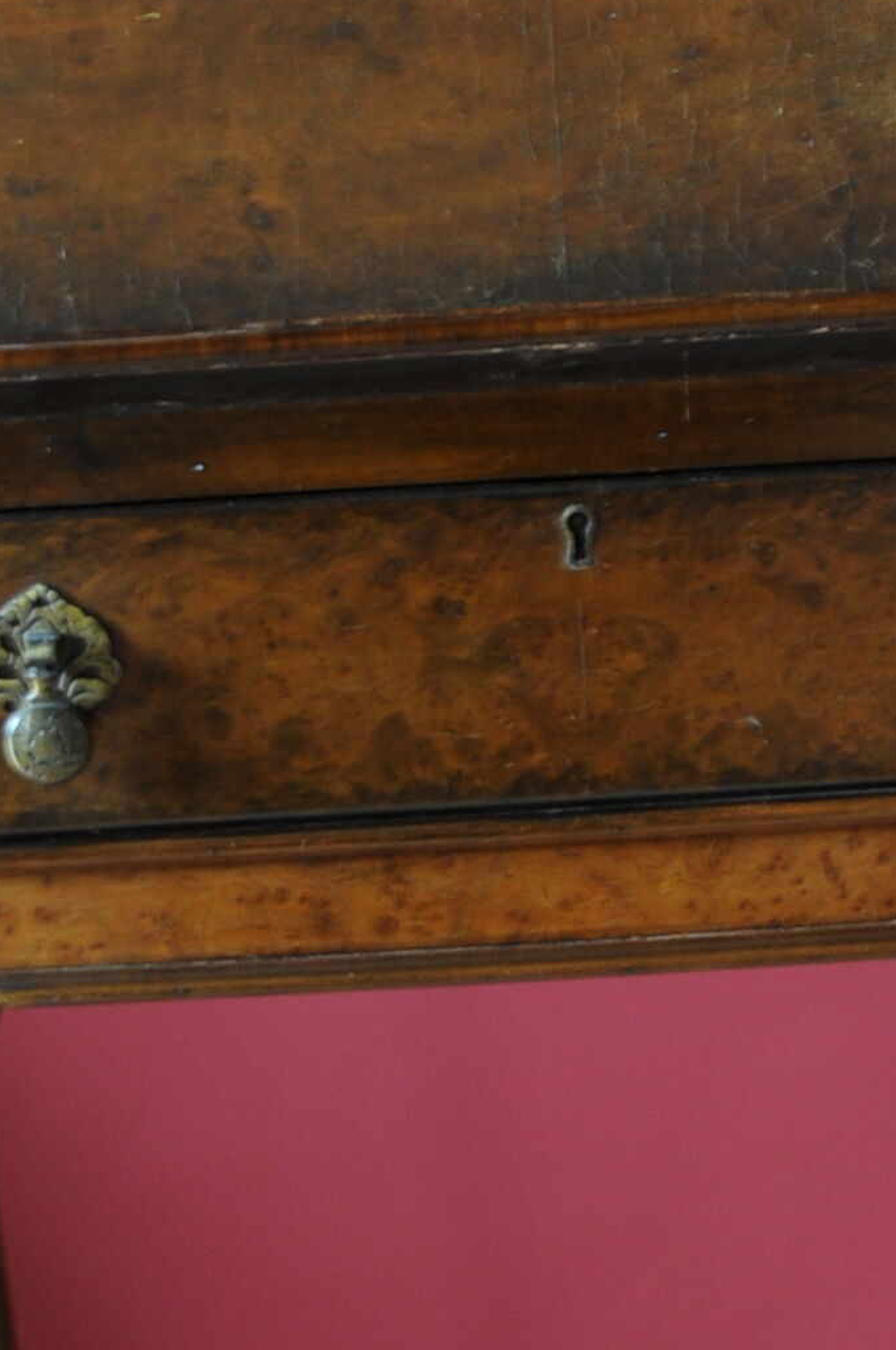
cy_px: 688
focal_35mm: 113
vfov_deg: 18.1
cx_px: 515
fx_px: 4233
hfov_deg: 12.1
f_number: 3.8
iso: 250
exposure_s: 1/2
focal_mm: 24
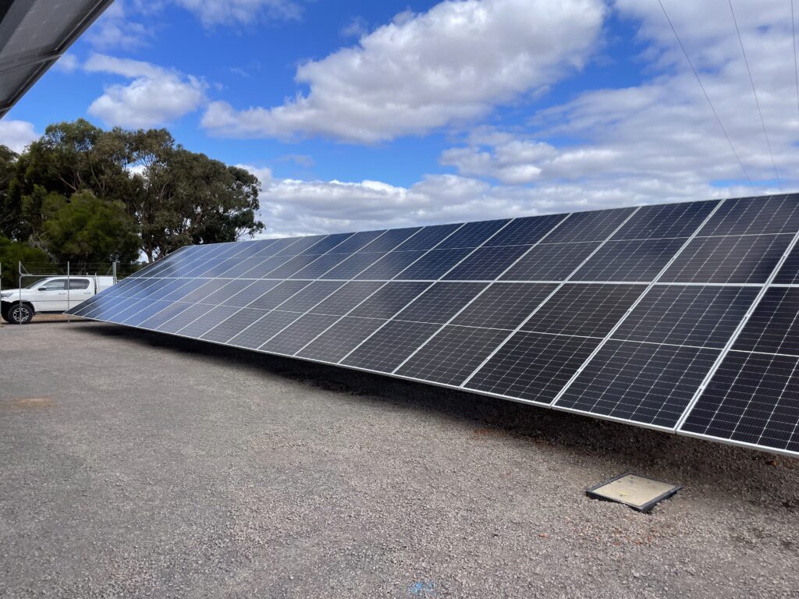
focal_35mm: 26
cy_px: 300
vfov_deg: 53.1
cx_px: 400
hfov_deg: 67.3
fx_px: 600
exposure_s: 1/3125
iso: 32
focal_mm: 4.2
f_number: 1.6
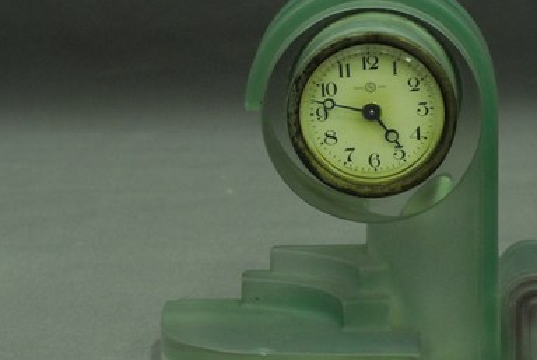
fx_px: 2240
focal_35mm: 150
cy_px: 203
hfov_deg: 13.6
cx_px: 380
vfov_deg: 9.2
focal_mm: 60
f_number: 10
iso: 1000
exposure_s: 1/20
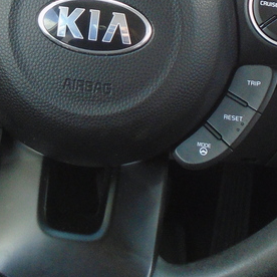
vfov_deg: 20.3
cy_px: -54
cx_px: 65
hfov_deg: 21.4
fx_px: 724
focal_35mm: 80
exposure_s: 1/50
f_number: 3.2
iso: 200
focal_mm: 4.6
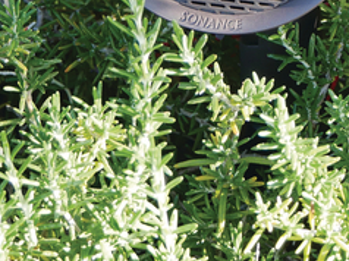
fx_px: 3052
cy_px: -136
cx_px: 372
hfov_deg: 6.5
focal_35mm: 303
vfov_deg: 4.9
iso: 250
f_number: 4.7
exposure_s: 1/100
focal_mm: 40
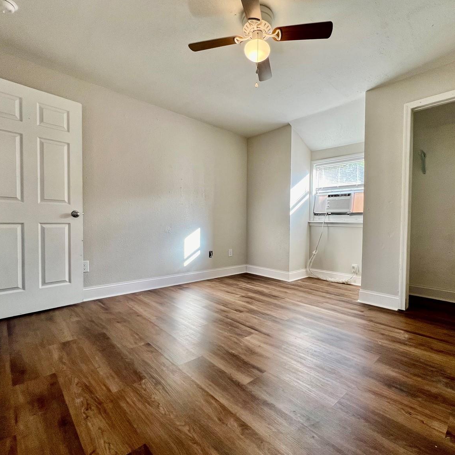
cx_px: 249
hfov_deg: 87.2
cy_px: 230
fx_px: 238
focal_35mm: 16
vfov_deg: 87.4
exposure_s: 1/120
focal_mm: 1.57
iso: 64
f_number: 1.8
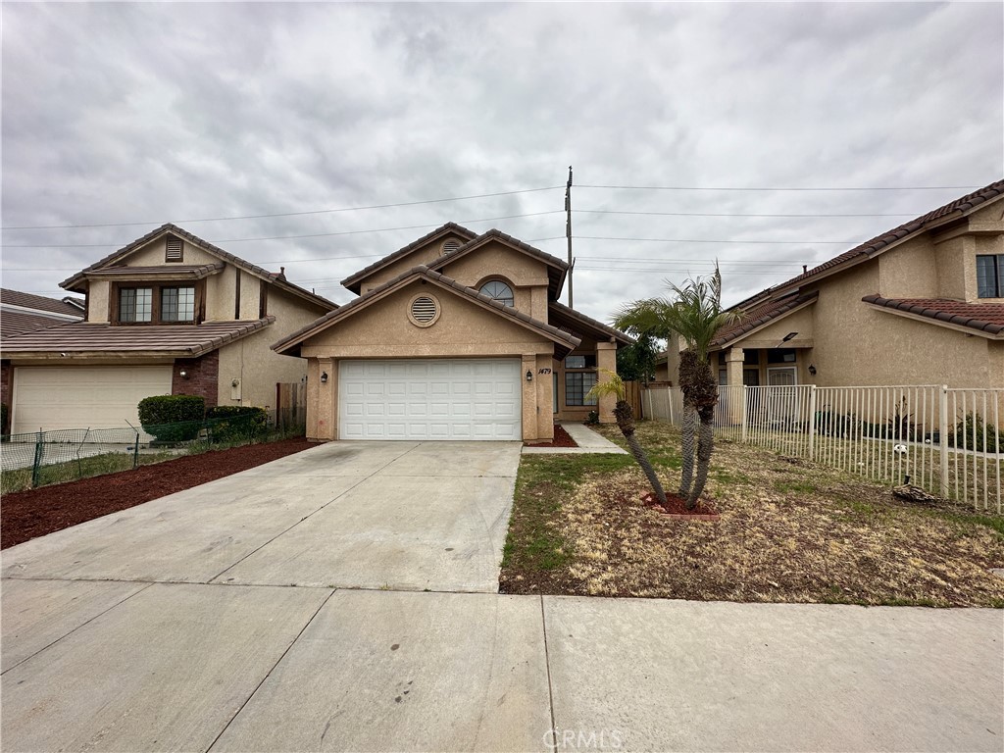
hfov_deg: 102.1
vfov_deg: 85.7
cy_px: 376
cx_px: 502
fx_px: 406
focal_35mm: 14
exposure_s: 1/2053
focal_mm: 2.22
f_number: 2.2
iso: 50
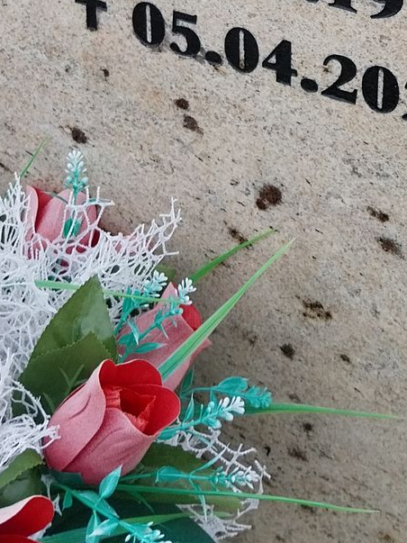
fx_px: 1380
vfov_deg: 20.4
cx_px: 331
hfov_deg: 16.6
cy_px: -152
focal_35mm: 88
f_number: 1.8
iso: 25
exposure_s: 1/531
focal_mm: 4
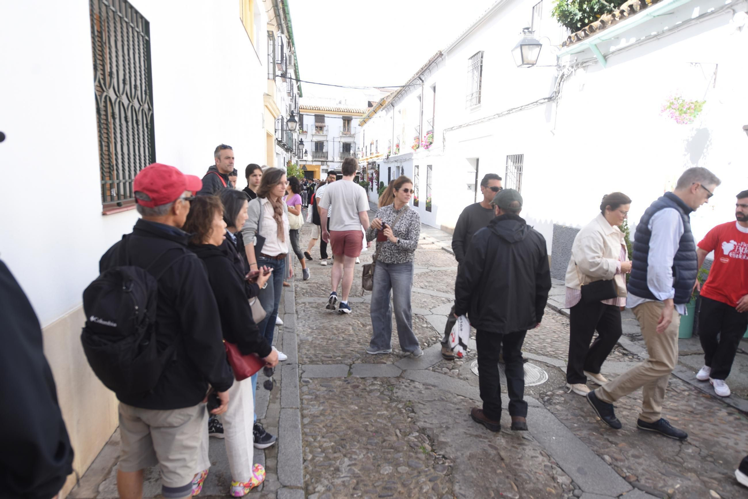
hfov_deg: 73.7
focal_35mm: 24
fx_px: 499
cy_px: 250
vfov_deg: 53.2
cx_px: 374
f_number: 4.5
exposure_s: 1/200
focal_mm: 24
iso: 100
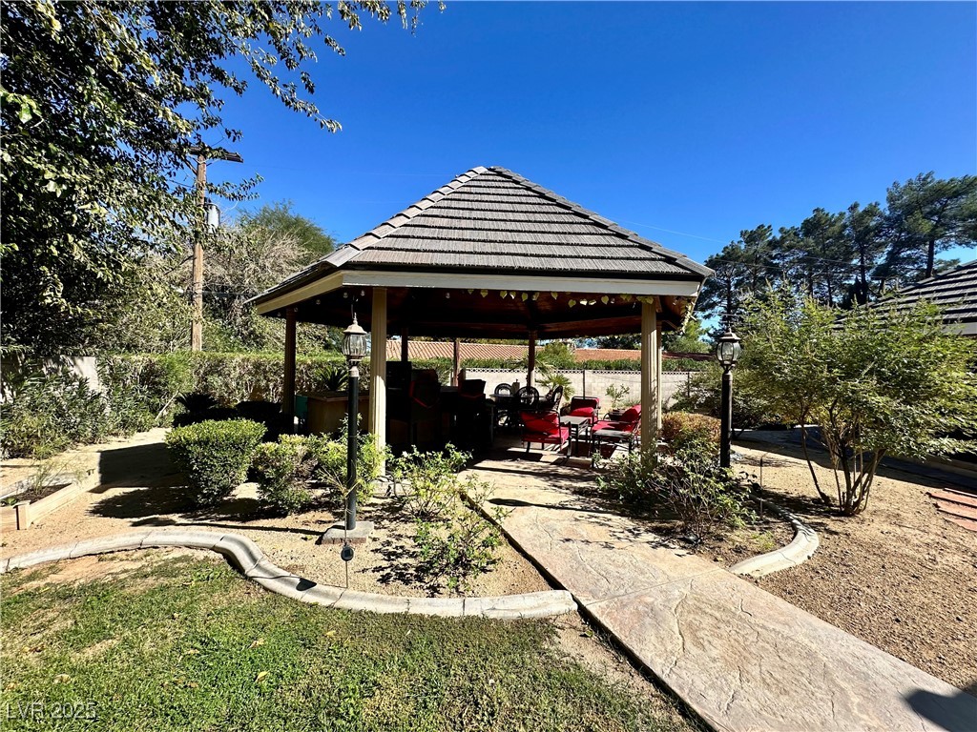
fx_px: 395
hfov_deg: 102.1
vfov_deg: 85.7
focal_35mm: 14
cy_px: 366
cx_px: 488
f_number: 2.2
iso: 40
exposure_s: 1/1082
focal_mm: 2.22
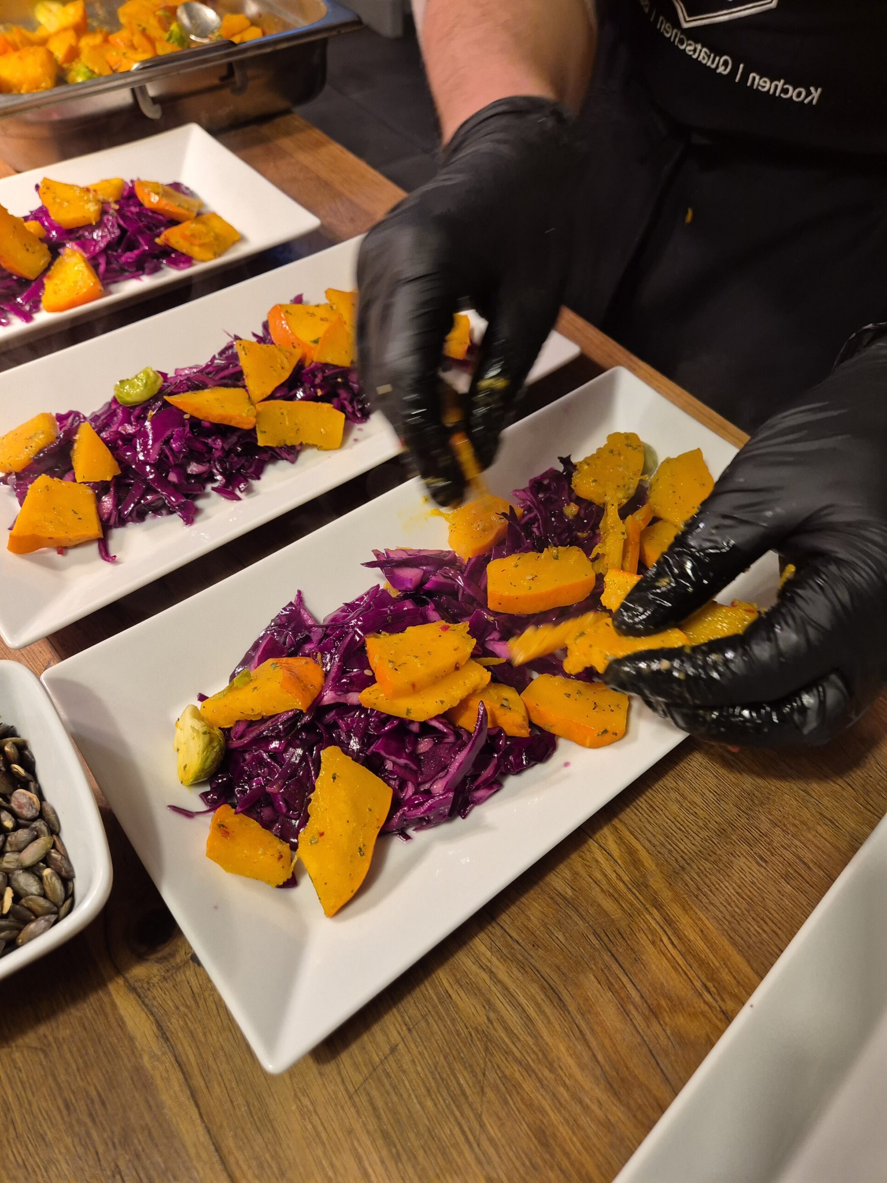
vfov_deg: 73.9
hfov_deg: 58.9
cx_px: 444
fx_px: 786
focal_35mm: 23
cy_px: 592
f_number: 1.8
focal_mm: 5.4
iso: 200
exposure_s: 1/100
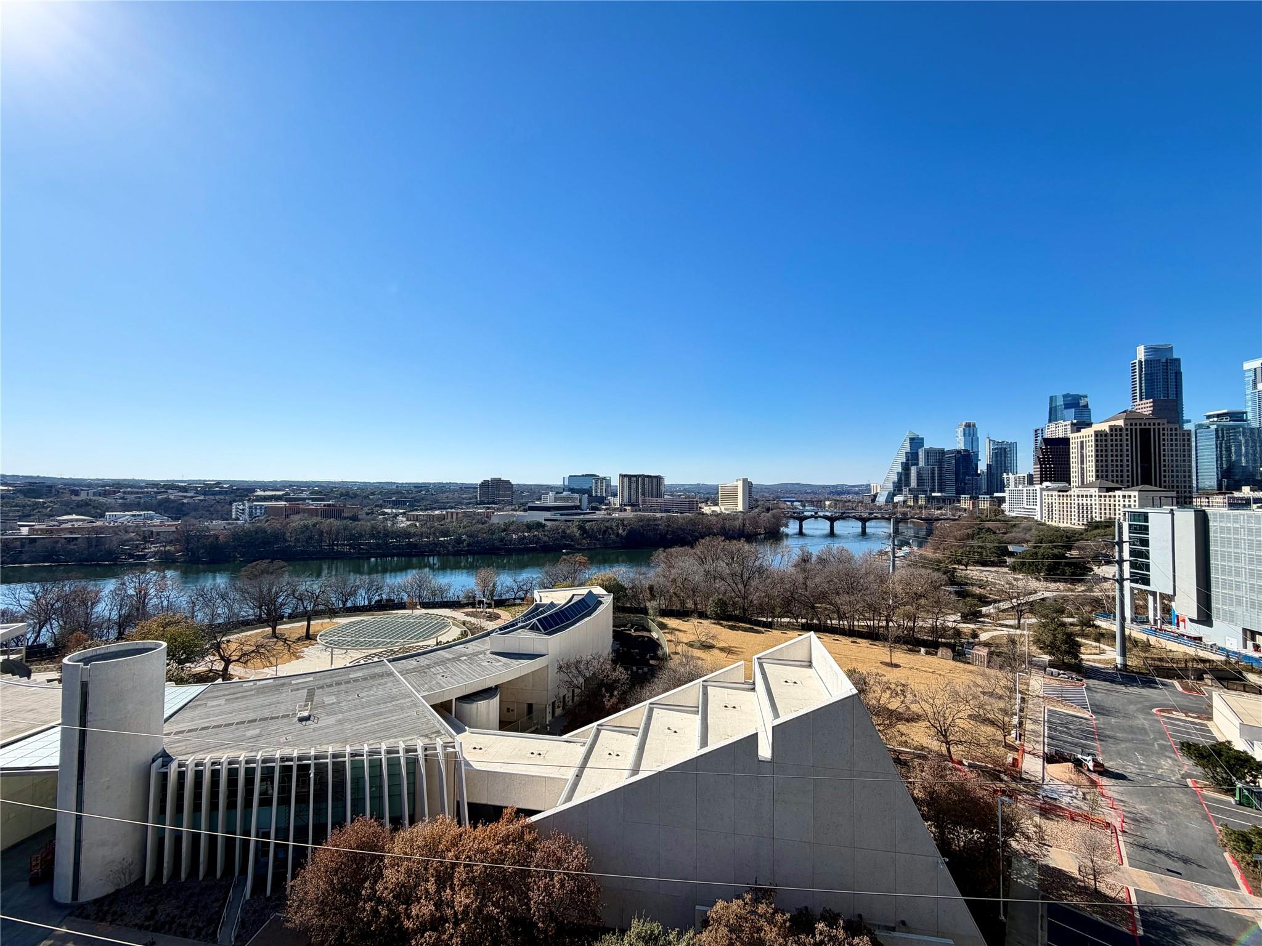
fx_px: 510
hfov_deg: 102.1
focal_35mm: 14
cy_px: 473
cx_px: 631
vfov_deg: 85.7
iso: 25
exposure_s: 1/770
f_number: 2.2
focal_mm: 2.22
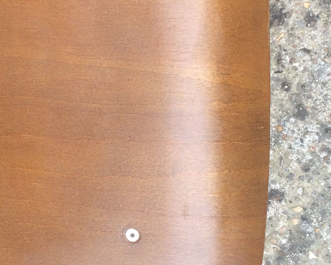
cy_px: 84
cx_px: 54
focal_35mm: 78
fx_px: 764
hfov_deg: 24.0
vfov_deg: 19.6
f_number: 2.2
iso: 32
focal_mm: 4.15
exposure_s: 1/265
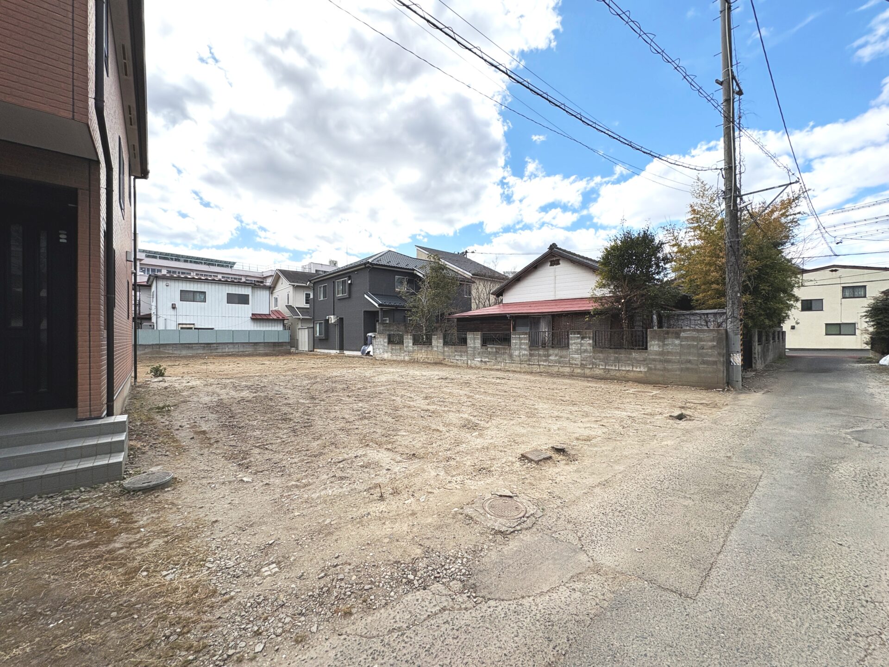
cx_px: 444
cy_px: 334
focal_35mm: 14
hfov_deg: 102.1
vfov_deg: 85.7
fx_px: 360
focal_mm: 2.22
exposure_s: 1/2674
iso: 64
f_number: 2.2
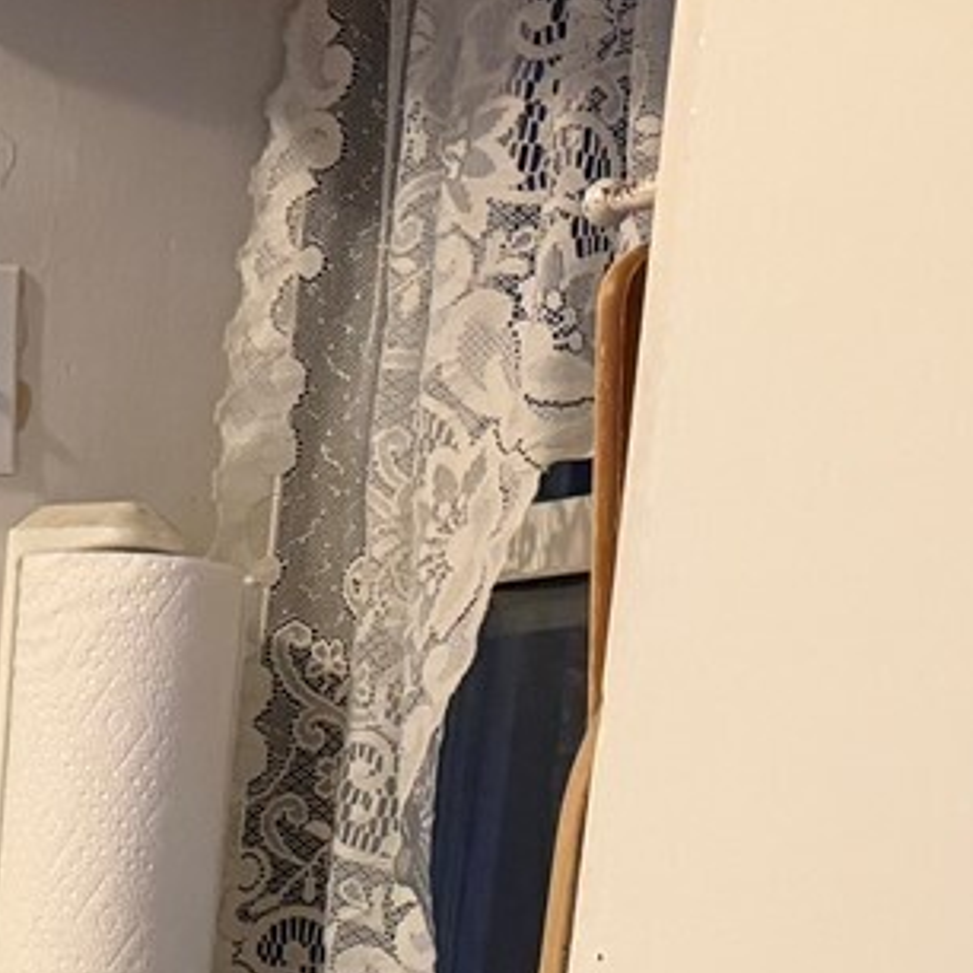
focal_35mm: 111
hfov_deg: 15.2
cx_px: -175
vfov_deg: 13.9
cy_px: 1784
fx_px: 3530
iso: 640
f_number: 1.78
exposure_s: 1/60
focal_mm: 6.76
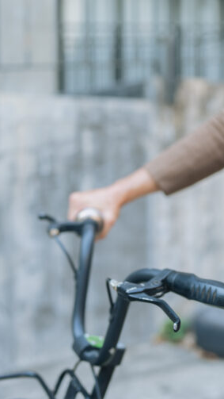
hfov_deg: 20.4
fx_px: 591
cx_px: 251
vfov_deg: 37.2
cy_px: 197
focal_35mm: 56
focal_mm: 35
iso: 100
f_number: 2
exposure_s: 1/500
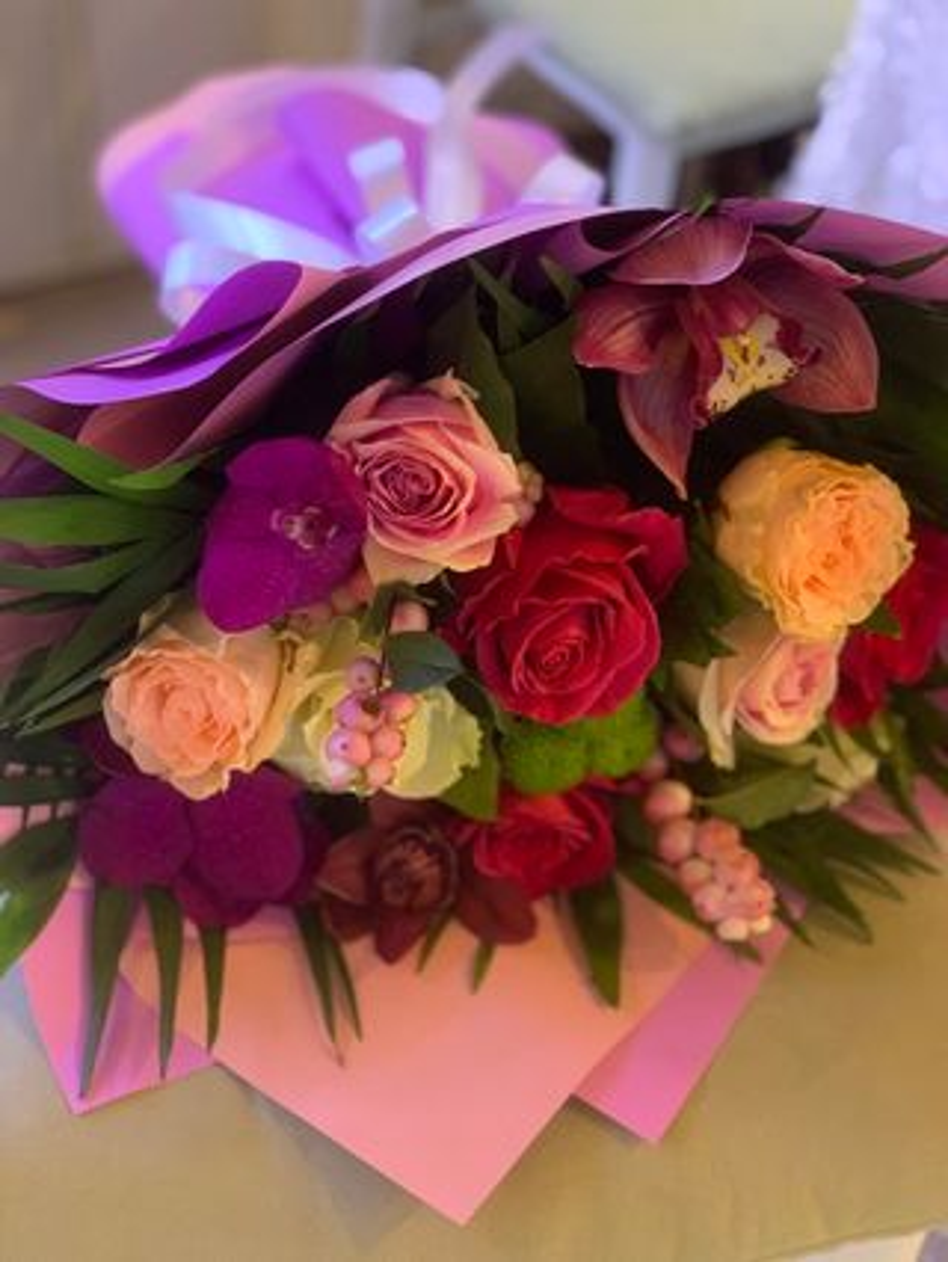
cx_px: 474
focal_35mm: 52
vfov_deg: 36.8
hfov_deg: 28.1
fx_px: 1897
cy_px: 631
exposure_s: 1/24
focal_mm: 6
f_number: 2.4
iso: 500
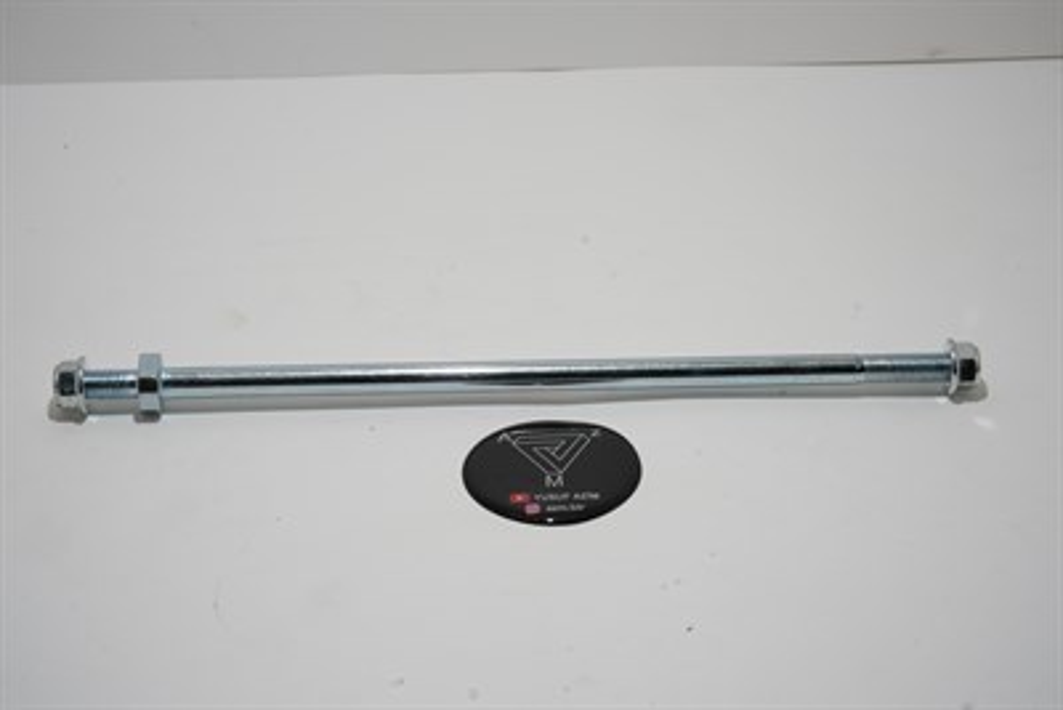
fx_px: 2511
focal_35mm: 85
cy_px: 355
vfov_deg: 16.1
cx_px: 532
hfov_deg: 23.9
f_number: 16
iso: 320
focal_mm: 85
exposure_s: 1/100
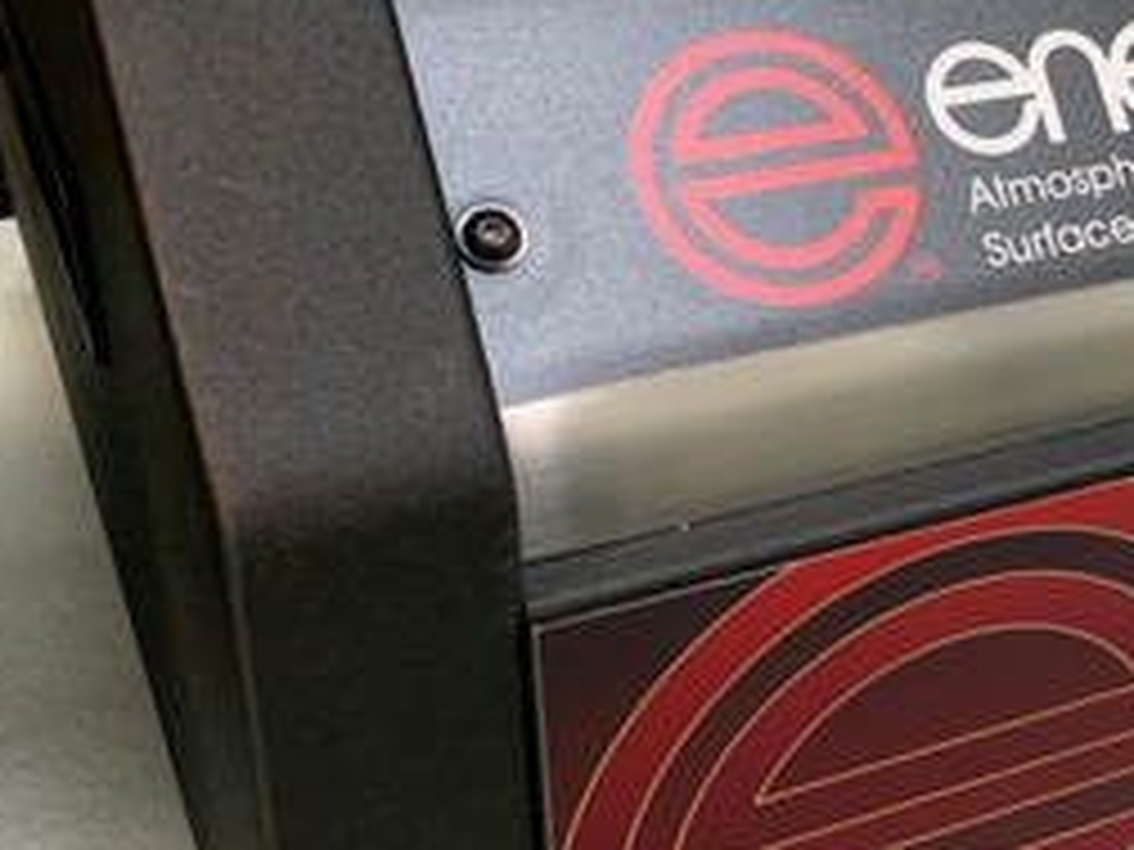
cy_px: 351
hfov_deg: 27.3
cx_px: 1192
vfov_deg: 22.2
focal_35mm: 66
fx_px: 2162
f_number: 1.8
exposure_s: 1/60
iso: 200
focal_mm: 4.25
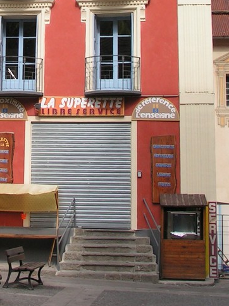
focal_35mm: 95
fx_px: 838
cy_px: -21
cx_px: 29
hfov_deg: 15.4
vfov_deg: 19.9
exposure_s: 1/125
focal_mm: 6.6
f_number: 5.6
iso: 50
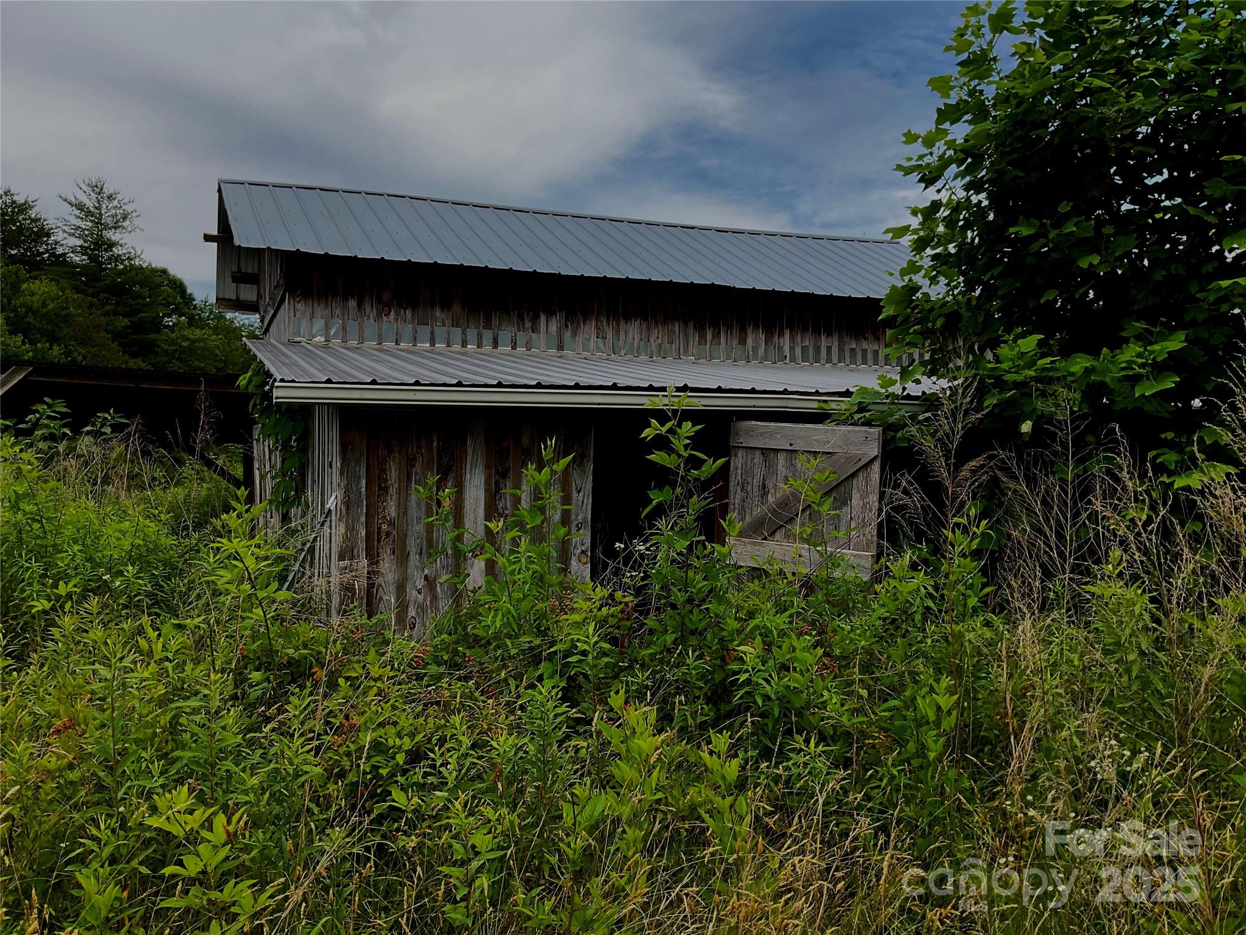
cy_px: 468
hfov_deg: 61.7
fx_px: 1044
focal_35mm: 29
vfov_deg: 48.2
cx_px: 623
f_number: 1.8
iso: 16
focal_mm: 3
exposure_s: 1/1076
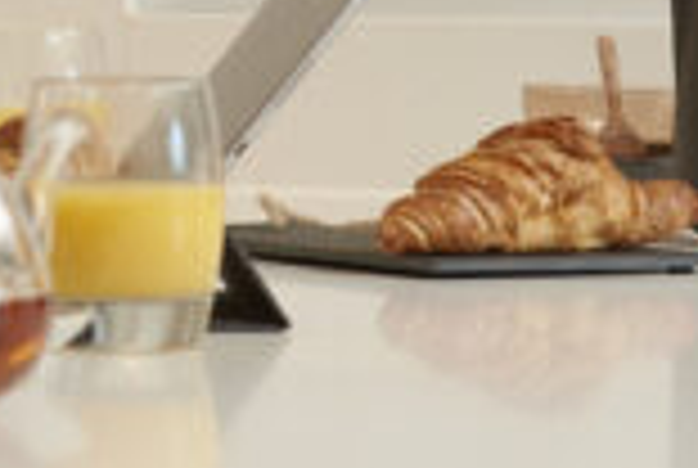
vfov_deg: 3.5
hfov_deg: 5.2
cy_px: -430
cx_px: -495
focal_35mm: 394
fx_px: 7654
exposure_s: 1/200
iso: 800
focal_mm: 85
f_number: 5.6
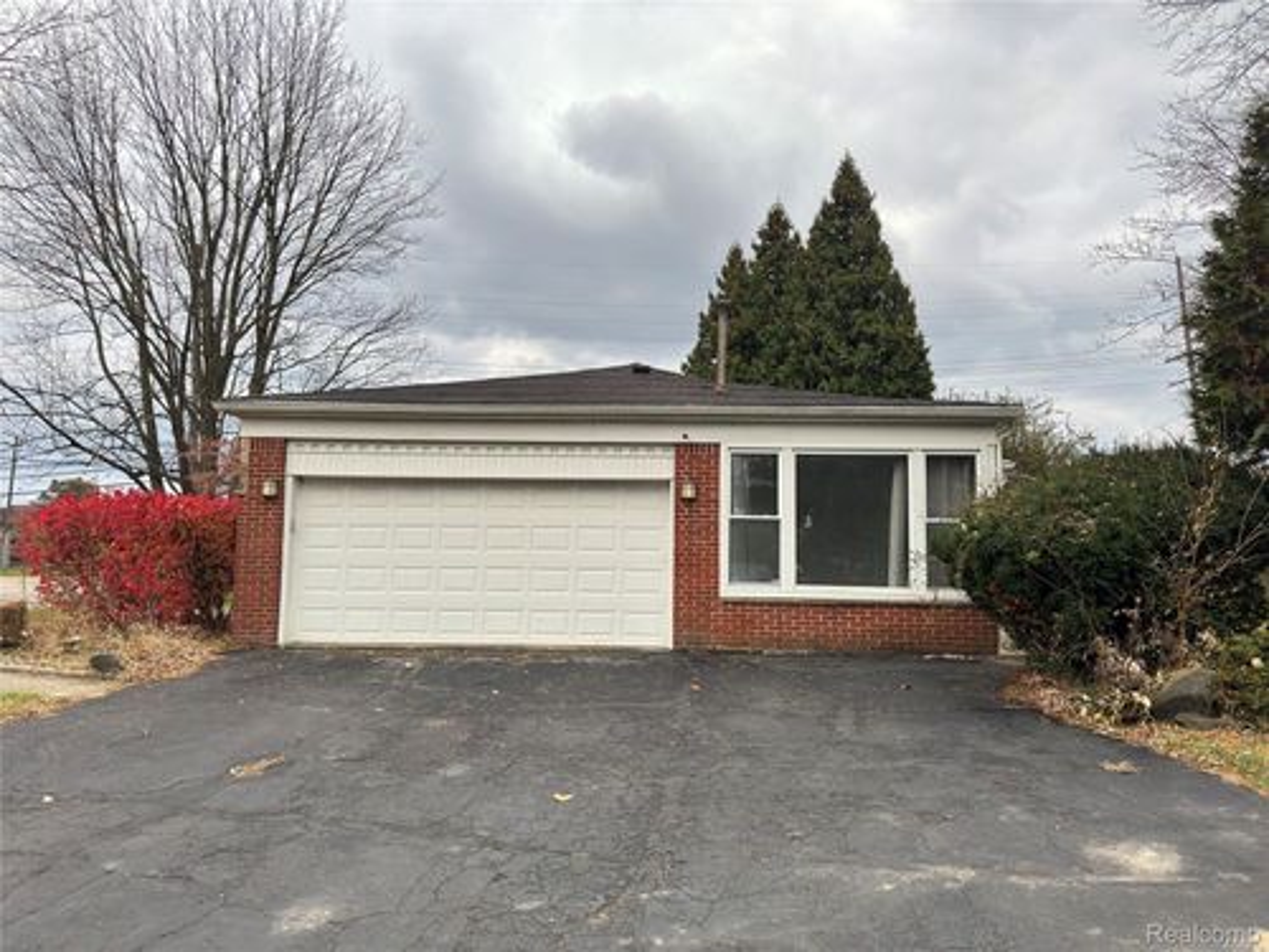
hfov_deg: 71.6
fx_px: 880
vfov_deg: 56.8
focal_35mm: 24
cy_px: 476
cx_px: 634
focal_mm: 6.76
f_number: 1.78
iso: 80
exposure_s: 1/208
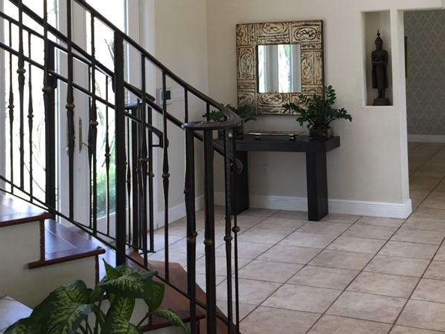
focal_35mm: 50
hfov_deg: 38.0
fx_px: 643
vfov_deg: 28.3
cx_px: 267
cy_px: 56
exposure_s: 1/60
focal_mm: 4.15
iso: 40
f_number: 2.2
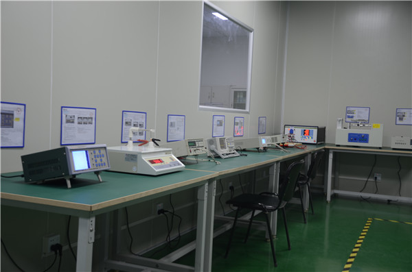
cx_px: 206
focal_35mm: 40
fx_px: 462
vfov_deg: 32.8
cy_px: 136
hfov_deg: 48.0
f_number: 3
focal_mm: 27
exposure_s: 1/8
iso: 100
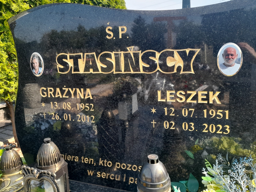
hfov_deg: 61.6
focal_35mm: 29
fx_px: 214
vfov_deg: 48.1
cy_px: 86
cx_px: 133
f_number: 2
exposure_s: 1/100
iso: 20
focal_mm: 4.6
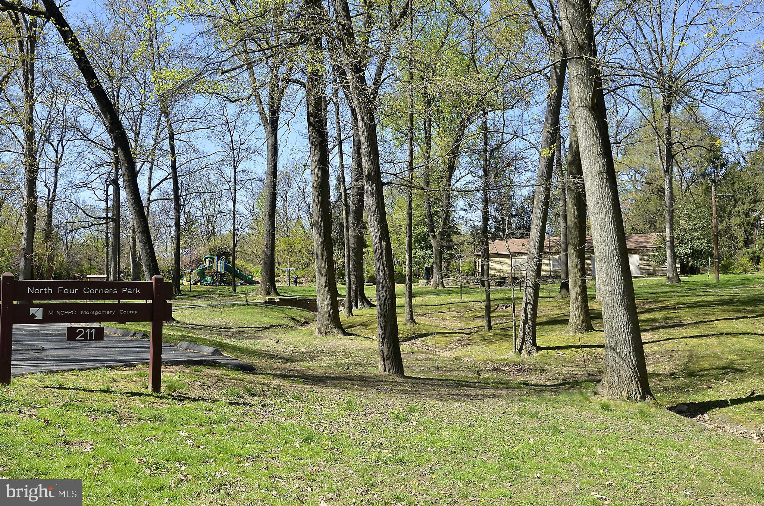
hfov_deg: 53.2
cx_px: 382
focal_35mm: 36
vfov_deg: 36.7
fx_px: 762
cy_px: 253
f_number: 8
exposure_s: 1/250
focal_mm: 24
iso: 180
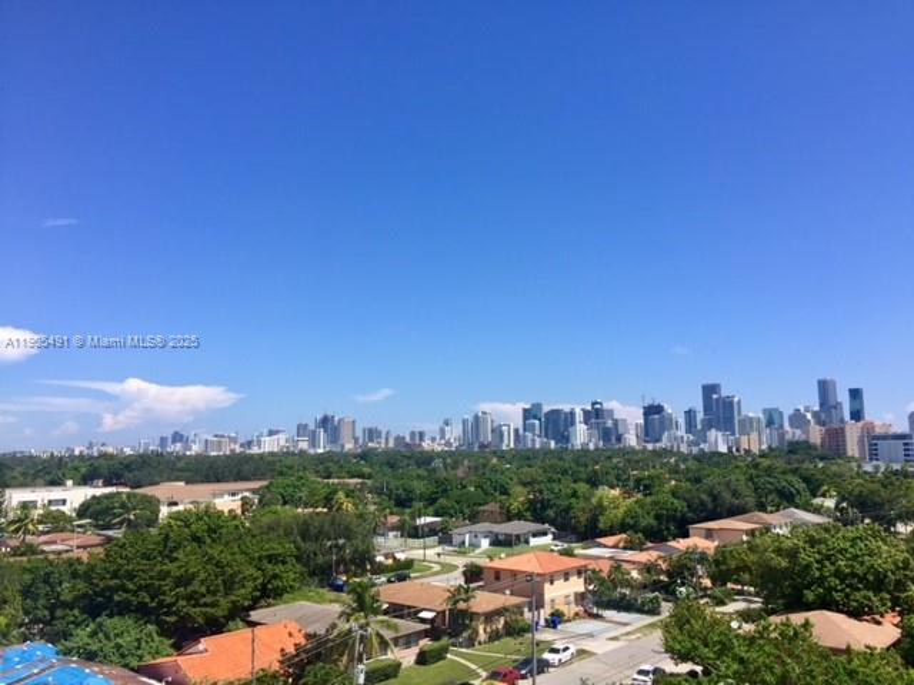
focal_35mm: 29
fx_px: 766
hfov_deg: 61.7
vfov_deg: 48.2
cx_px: 457
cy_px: 342
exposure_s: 1/2326
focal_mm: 4.15
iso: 32
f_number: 2.2
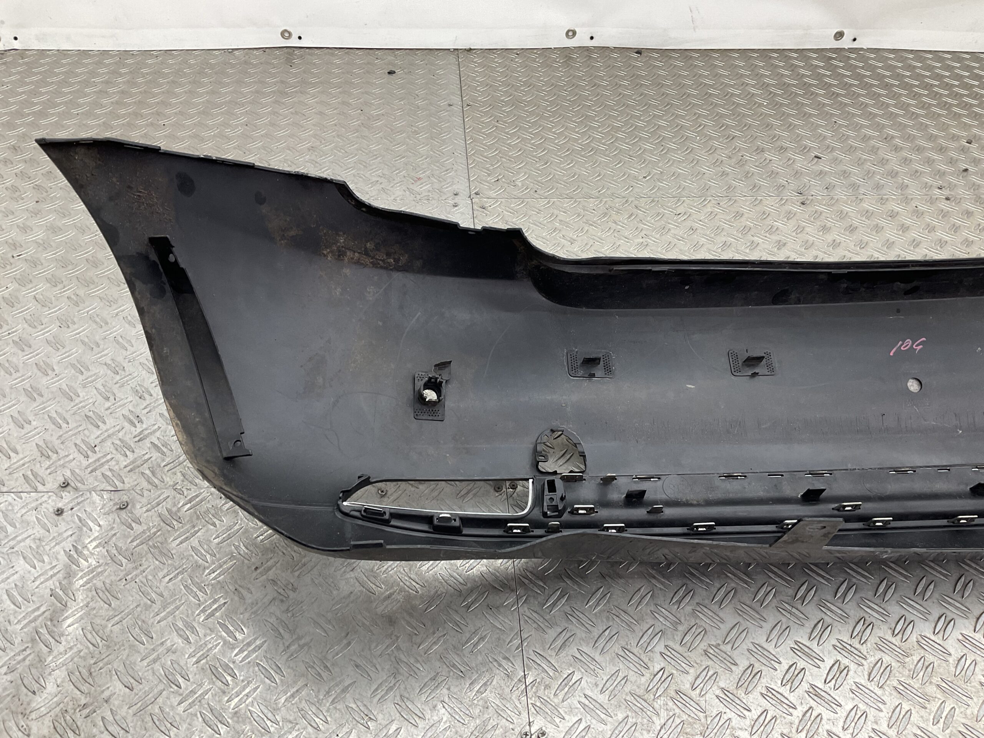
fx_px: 824
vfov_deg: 48.2
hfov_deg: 61.7
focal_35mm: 29
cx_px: 492
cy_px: 369
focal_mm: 3
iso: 50
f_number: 1.8
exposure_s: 1/100
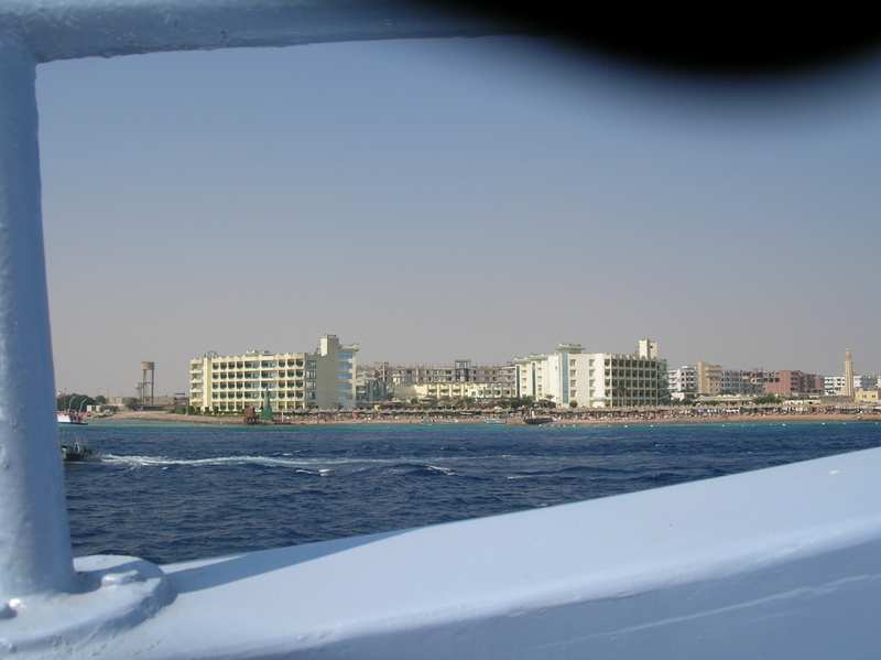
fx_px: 916
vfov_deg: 39.6
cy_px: 330
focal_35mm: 36
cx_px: 440
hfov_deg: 51.4
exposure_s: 1/1238
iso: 50
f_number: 3.7
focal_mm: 6
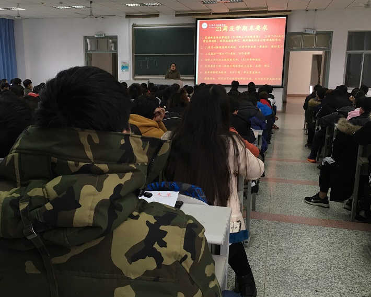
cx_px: 159
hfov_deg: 48.9
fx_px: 406
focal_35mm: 37
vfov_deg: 40.1
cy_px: 151
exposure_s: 1/33
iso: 100
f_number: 2.2
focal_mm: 4.15
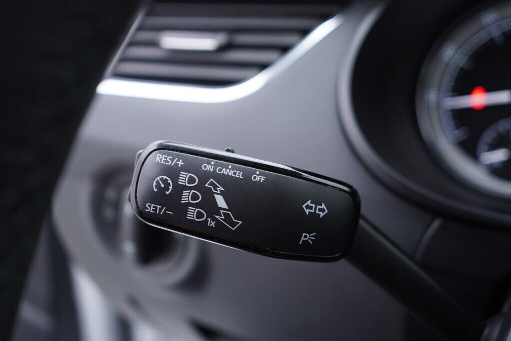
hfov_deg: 53.1
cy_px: 170
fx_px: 511
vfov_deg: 36.9
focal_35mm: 36
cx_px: 256
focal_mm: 24
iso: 250
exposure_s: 1/40
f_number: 2.8
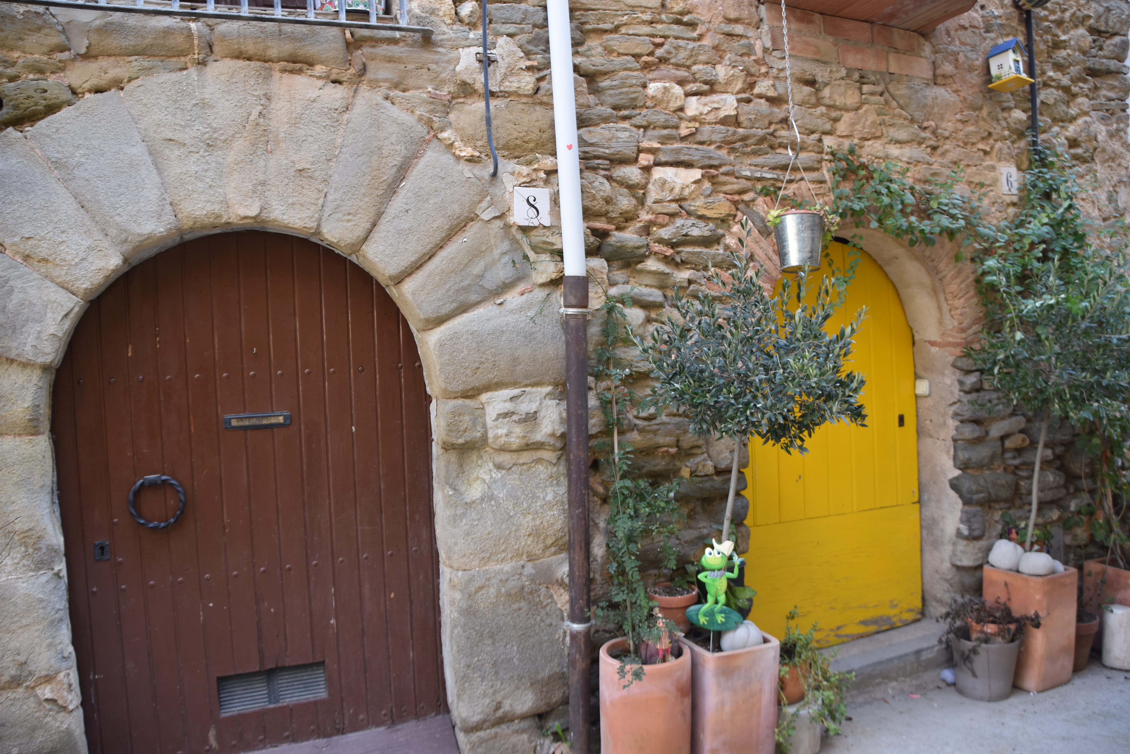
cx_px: 565
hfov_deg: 67.4
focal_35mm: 27
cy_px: 377
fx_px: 848
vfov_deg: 48.0
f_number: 4
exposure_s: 1/60
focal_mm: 18
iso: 250
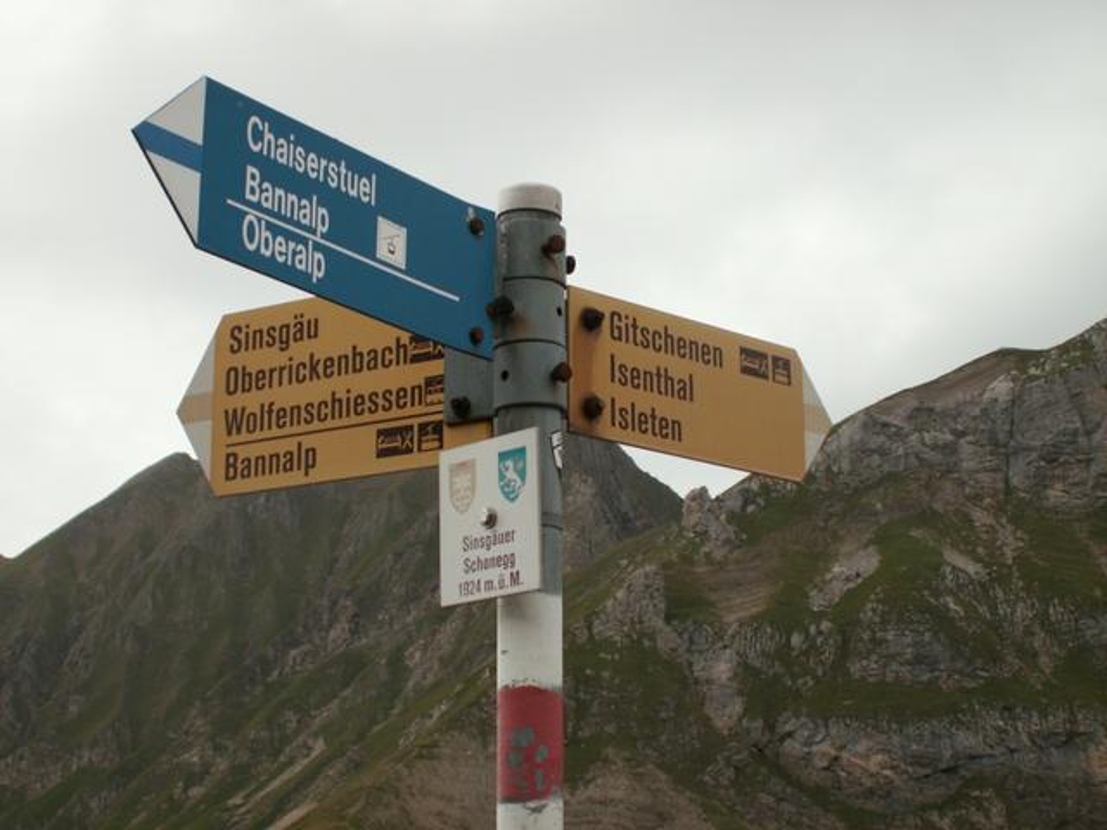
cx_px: 554
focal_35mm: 60
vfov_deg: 24.4
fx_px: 1919
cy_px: 415
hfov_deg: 32.2
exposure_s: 1/250
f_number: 3.2
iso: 50
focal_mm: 10.04
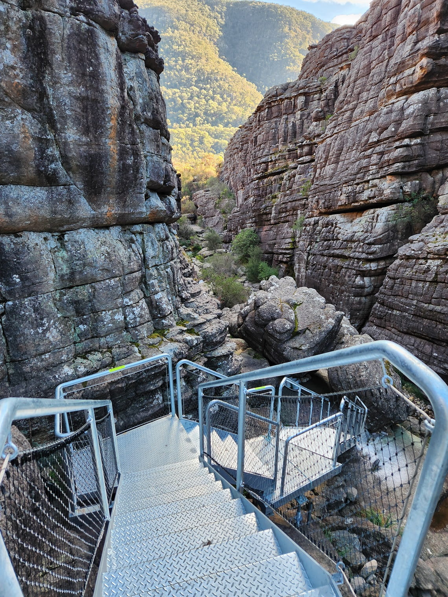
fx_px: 397
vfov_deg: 73.9
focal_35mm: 23
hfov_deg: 58.9
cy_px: 298
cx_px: 224
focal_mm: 5.4
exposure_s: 1/180
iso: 50
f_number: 1.8
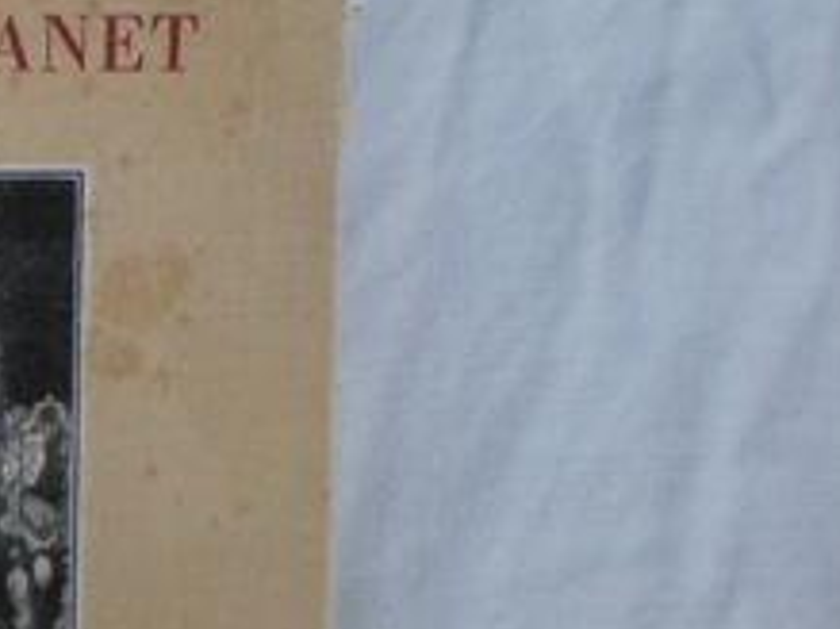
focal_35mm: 104
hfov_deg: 18.0
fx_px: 2522
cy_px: 357
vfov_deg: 14.2
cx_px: -165
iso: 181
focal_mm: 6.3
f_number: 3.1
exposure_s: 1/59
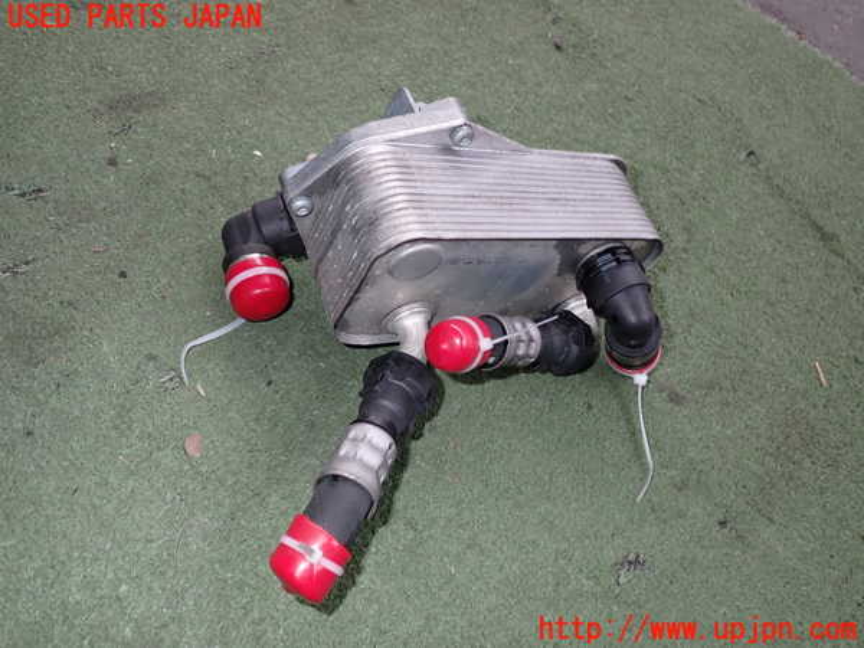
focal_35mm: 30
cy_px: 324
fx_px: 749
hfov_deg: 60.0
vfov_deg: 46.8
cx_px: 432
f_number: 6.3
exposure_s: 1/30
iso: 100
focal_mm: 5.4
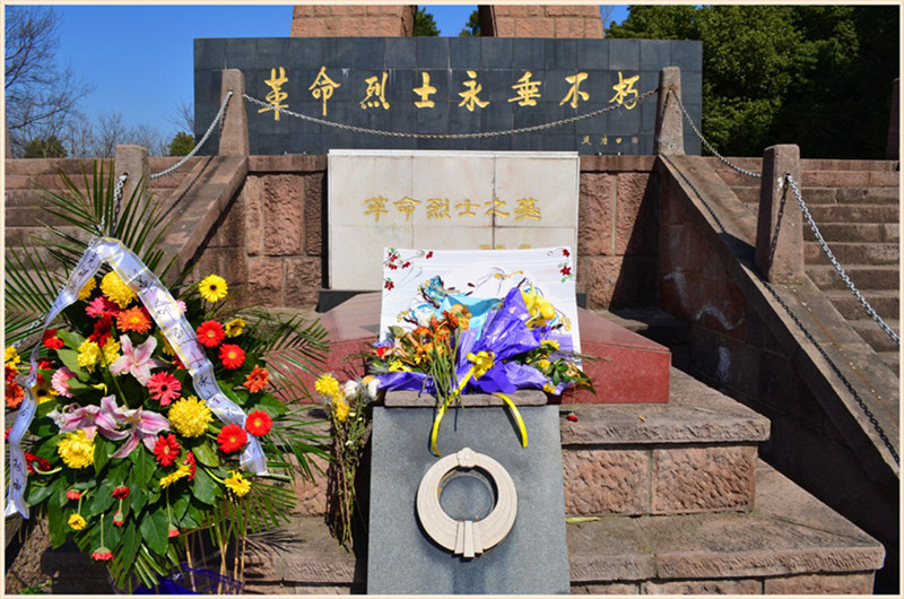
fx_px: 677
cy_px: 300
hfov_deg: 67.5
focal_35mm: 27
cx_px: 452
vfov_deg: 47.7
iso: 100
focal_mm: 18
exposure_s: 1/250
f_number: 10
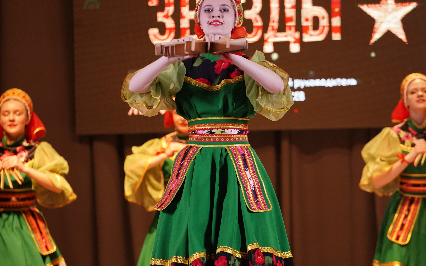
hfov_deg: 11.5
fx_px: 2113
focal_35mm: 182
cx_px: 234
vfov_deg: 7.2
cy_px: 124
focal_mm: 154
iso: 3200
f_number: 4
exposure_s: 1/500
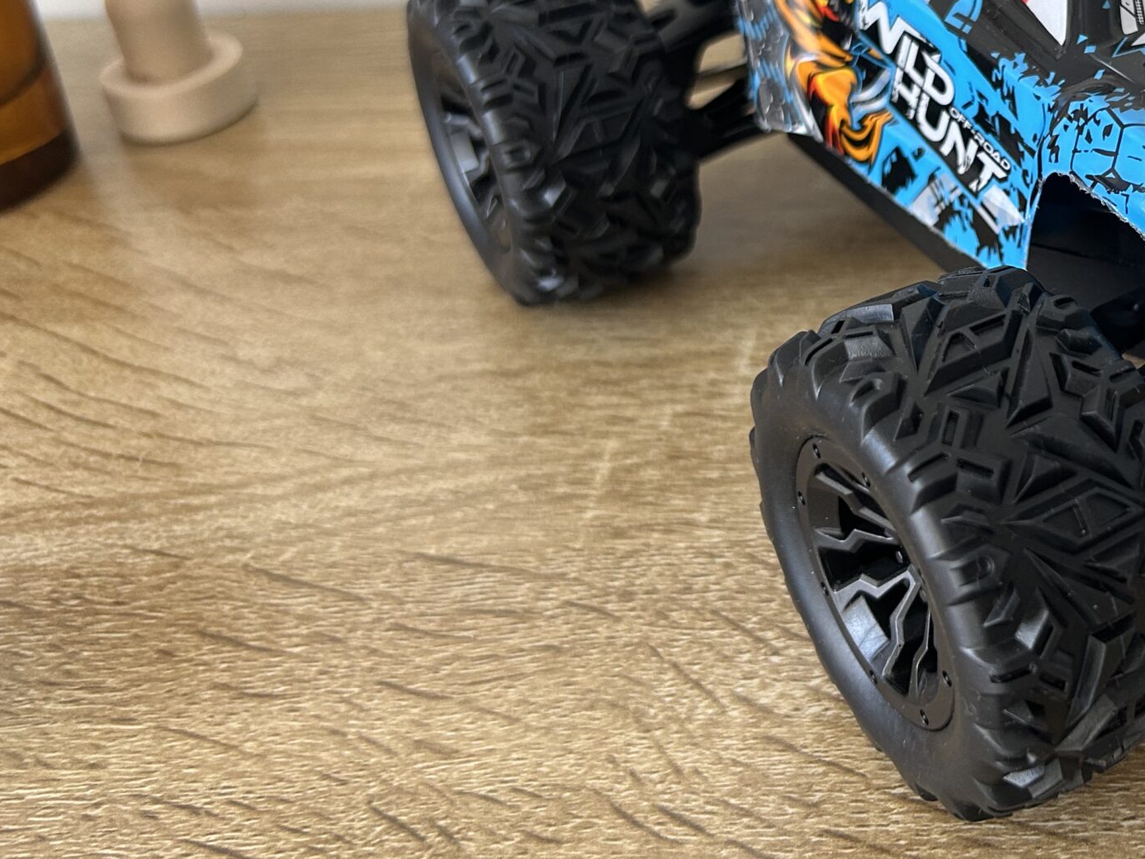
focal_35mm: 48
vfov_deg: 29.8
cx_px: 995
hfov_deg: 37.5
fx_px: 1588
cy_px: 213
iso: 125
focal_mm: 5.7
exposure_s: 1/87
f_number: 1.5
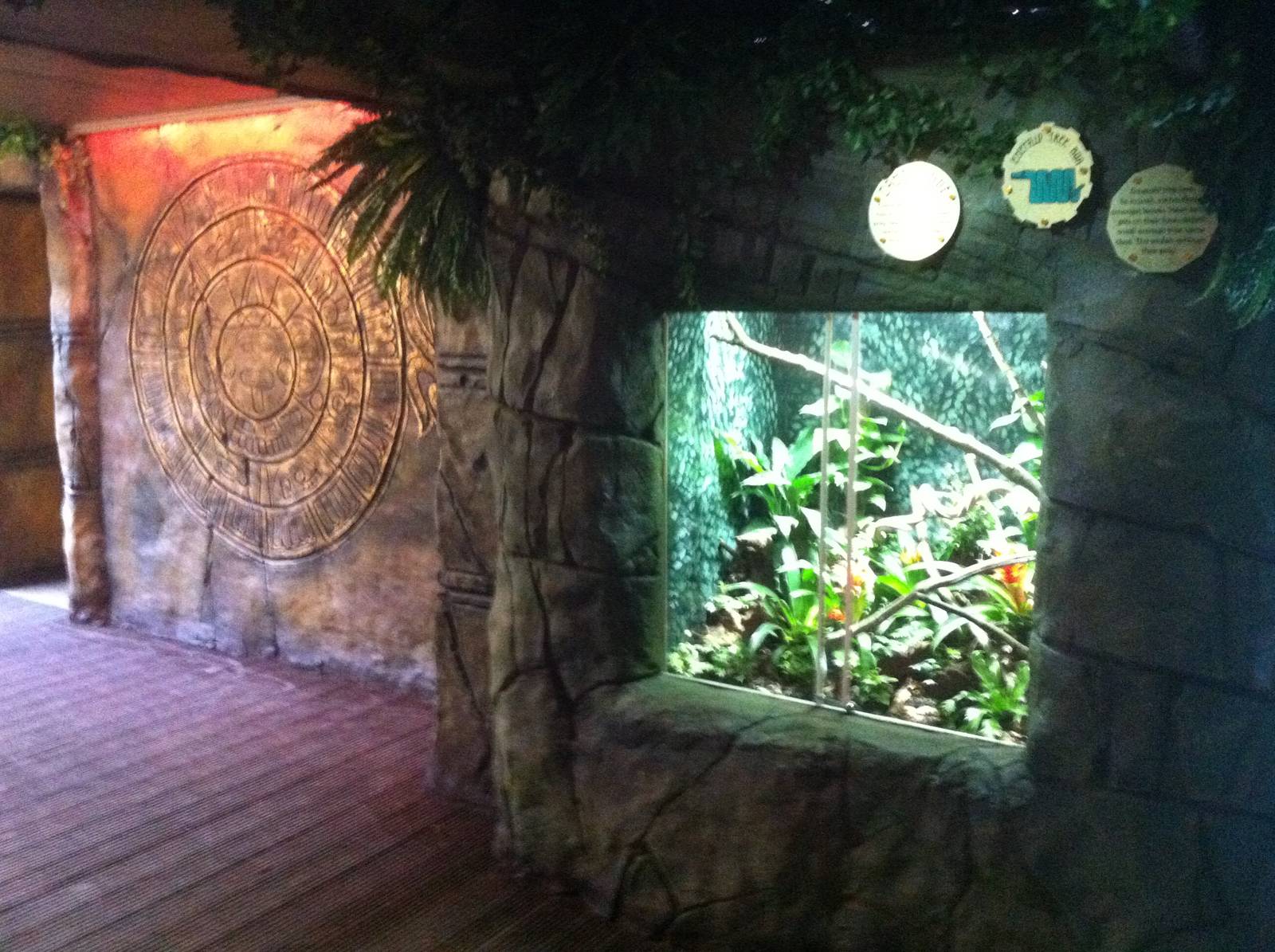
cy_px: 476
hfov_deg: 52.7
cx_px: 638
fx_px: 1287
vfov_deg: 40.6
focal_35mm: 35
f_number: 2.8
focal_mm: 3.85
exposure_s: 1/15
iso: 1000
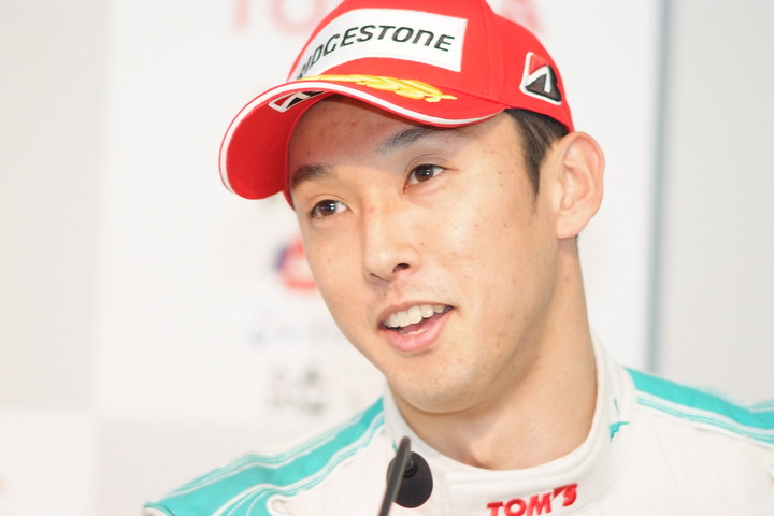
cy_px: 258
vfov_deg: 5.1
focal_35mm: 270
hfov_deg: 7.6
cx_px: 387
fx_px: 5805
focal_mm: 180
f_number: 2.8
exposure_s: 1/125
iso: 640
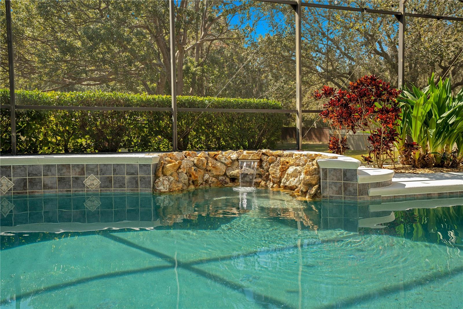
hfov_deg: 54.4
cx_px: 232
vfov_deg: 37.8
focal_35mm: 35
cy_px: 154
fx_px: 450
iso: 100
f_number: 4.5
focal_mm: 35
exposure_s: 1/200
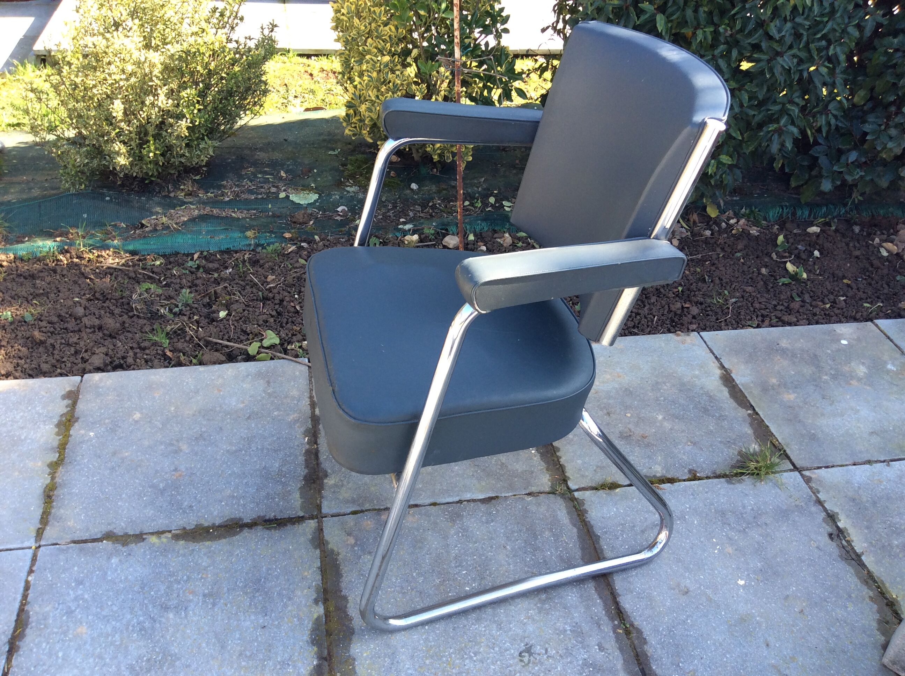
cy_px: 338
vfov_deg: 44.1
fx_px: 835
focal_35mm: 32
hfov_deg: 56.9
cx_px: 452
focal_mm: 3.3
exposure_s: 1/157
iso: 32
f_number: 2.4
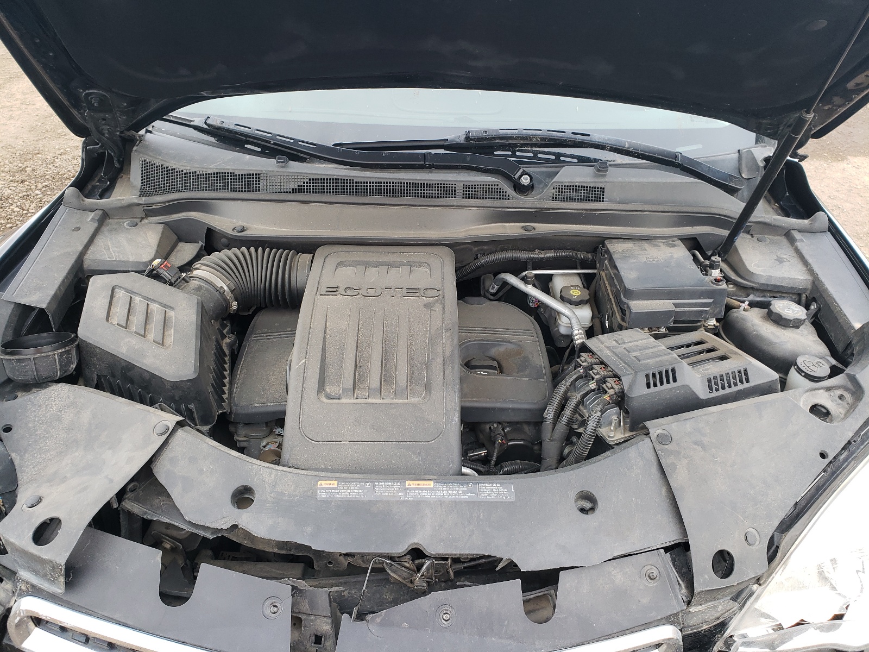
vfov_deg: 53.1
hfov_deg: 67.3
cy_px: 326
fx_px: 653
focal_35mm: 26
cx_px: 434
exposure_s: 1/60.2
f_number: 1.5
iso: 55
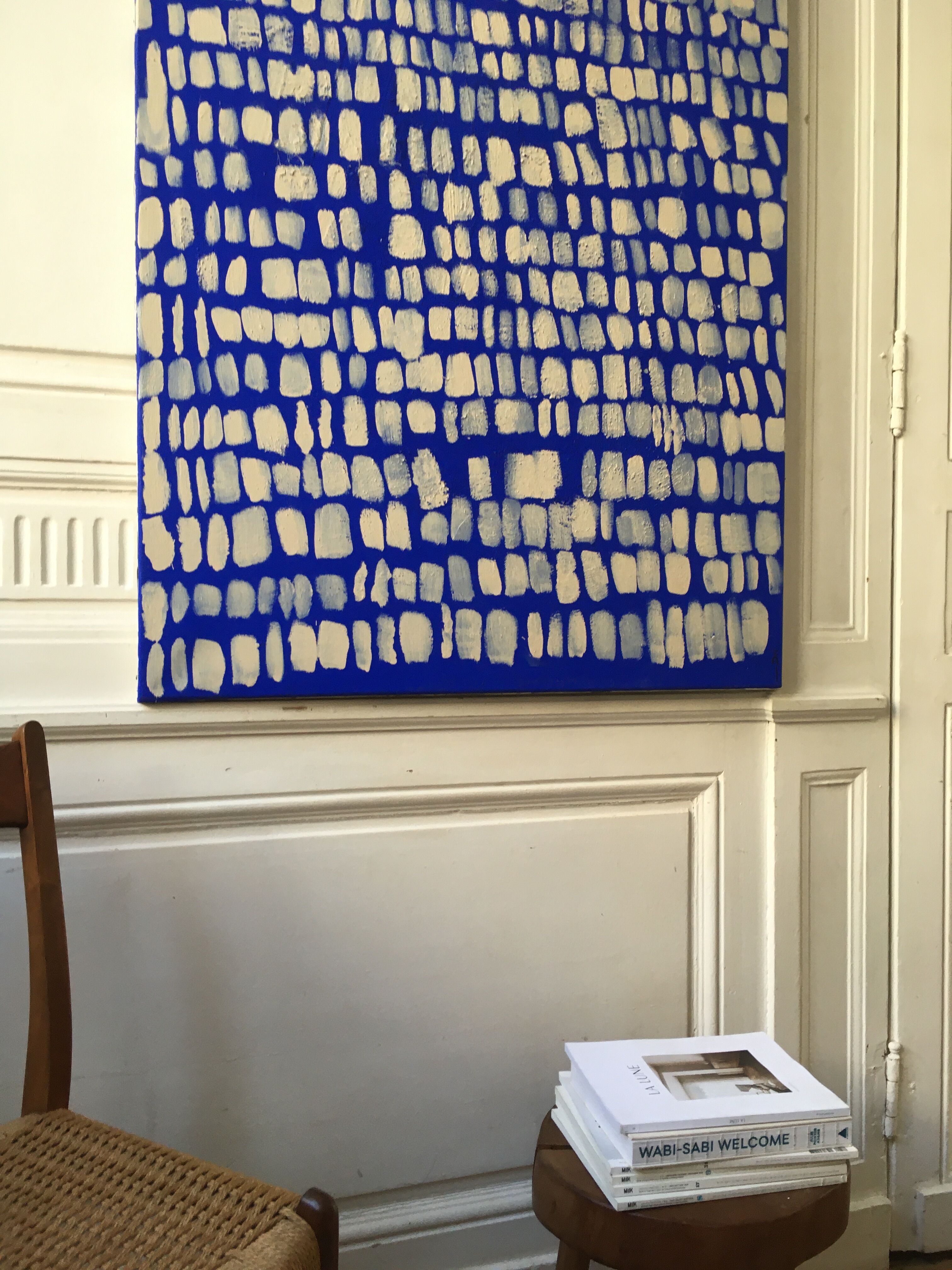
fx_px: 1063
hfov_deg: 48.2
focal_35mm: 29
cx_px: 476
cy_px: 635
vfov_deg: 61.7
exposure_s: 1/33
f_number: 2.2
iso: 32
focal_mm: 4.15
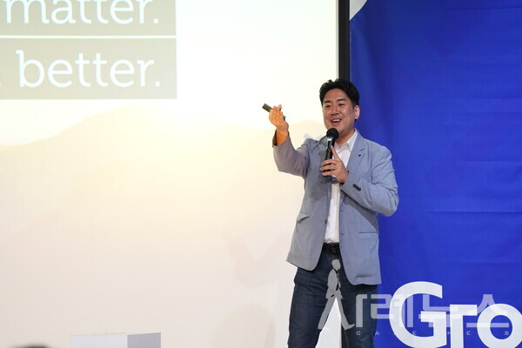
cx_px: 261
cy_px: 174
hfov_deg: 10.3
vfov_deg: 6.9
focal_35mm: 200
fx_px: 2900
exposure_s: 1/200
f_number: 2.8
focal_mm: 200
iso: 4000
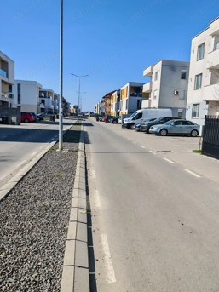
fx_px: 236
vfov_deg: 63.5
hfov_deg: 49.5
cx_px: 127
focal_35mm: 28
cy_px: 146
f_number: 2
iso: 100
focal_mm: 6.83
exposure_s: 1/7500
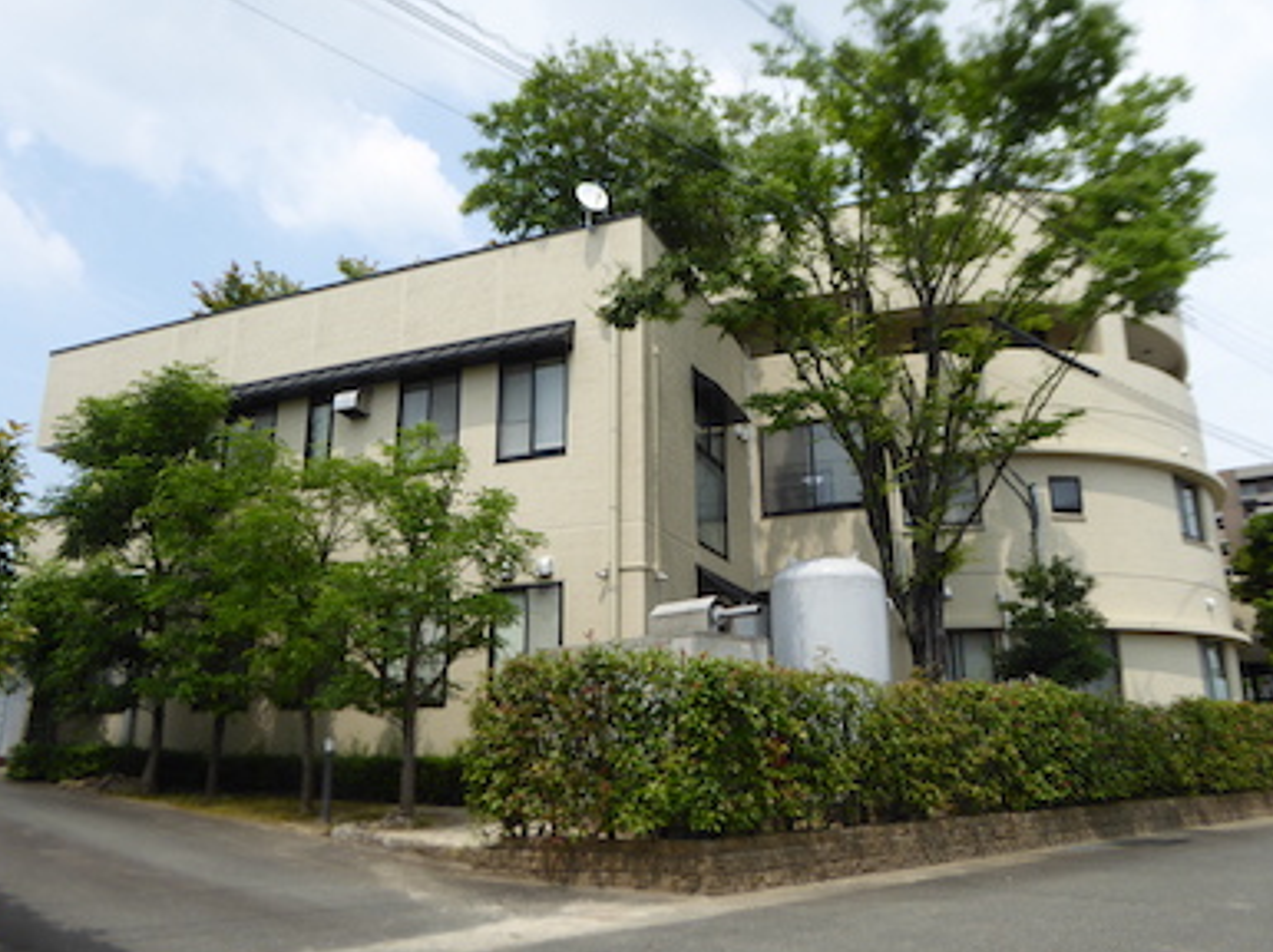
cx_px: 622
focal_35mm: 26
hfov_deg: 67.3
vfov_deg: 53.0
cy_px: 486
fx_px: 955
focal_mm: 4.3
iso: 100
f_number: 3.3
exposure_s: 1/1000
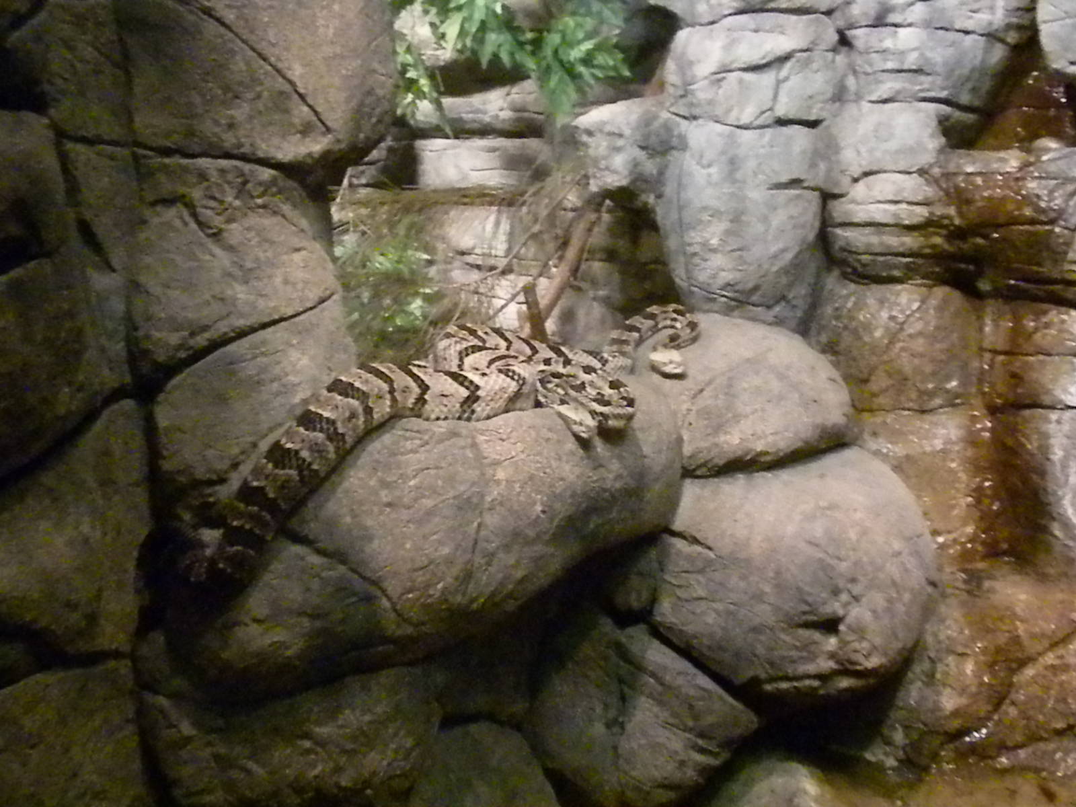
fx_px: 1150
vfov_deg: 38.7
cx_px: 538
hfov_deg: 50.1
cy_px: 404
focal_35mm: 37
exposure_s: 1/35.6
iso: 3200
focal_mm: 6.6
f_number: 3.5
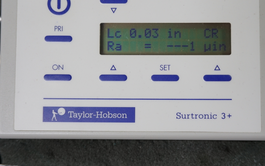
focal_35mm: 49
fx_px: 354
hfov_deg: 41.0
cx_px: 141
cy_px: 66
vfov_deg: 26.3
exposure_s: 1/60
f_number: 4.5
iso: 320
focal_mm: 24
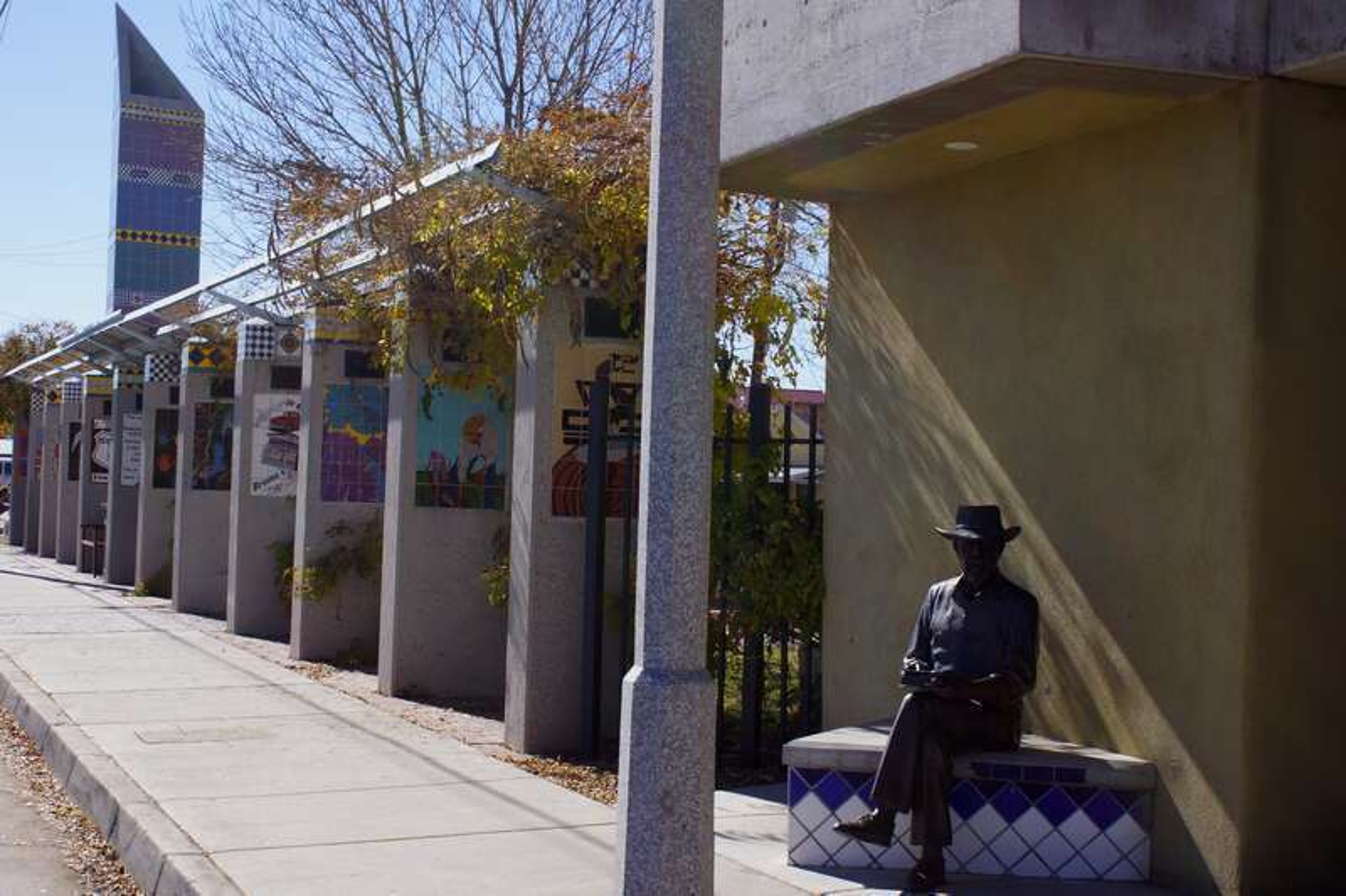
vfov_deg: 25.7
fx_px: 1962
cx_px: 673
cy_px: 448
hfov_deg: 37.9
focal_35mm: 52
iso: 100
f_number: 13
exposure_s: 1/100
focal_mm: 35
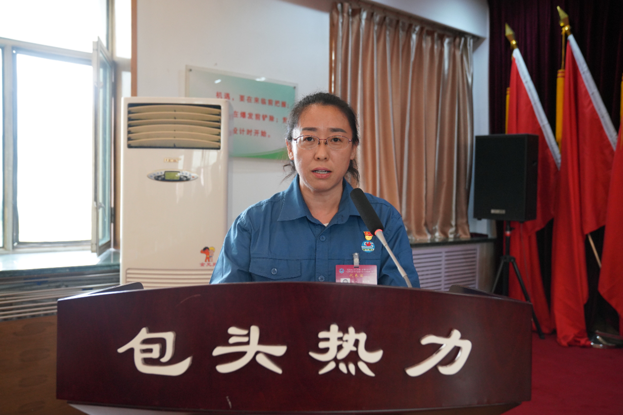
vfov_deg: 41.1
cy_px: 208
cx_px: 312
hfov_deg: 58.7
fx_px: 554
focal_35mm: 32
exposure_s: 1/160
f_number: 4
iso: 2500
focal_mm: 32
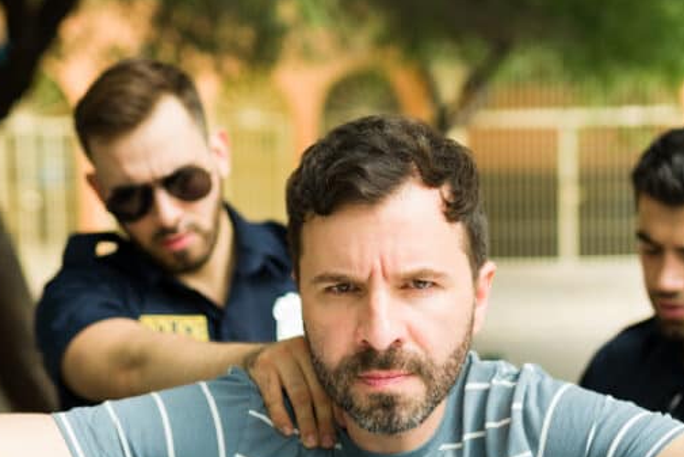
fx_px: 1349
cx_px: 347
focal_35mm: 71
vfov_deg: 19.2
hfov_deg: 28.4
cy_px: 284
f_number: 1.8
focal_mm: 35
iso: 100
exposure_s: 1/640
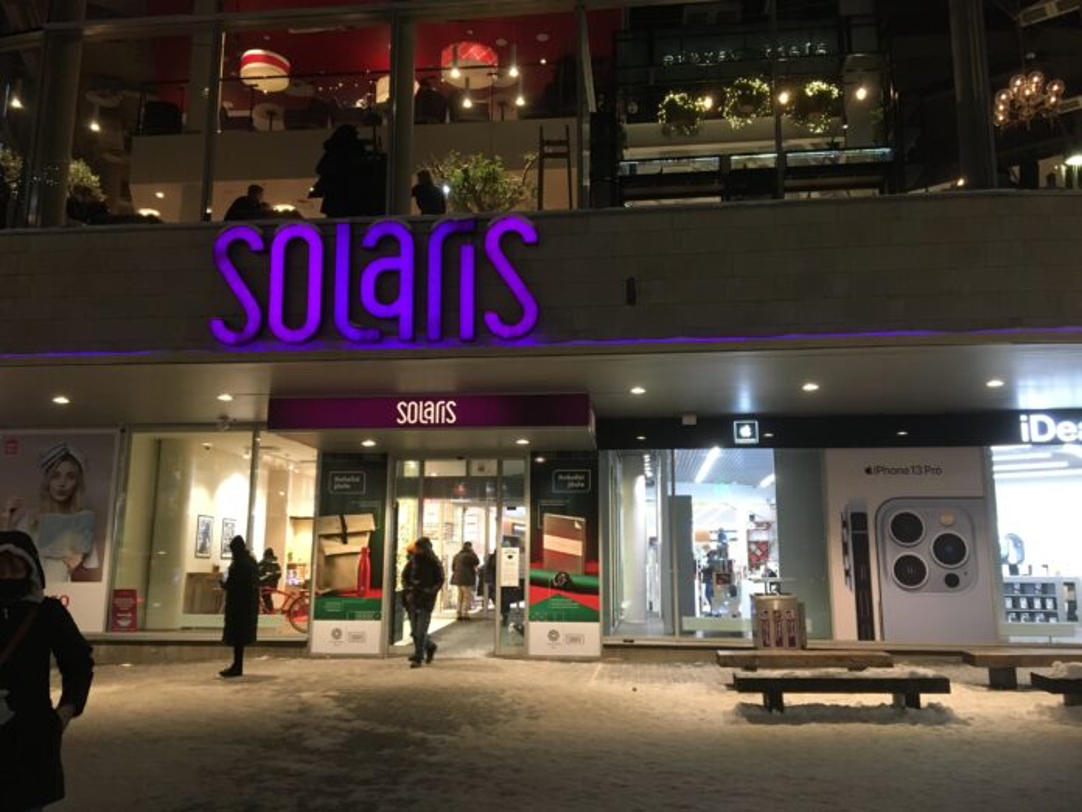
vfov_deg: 48.2
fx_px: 906
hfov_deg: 61.7
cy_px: 406
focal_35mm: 29
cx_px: 541
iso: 200
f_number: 2.2
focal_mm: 4.15
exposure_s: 1/33
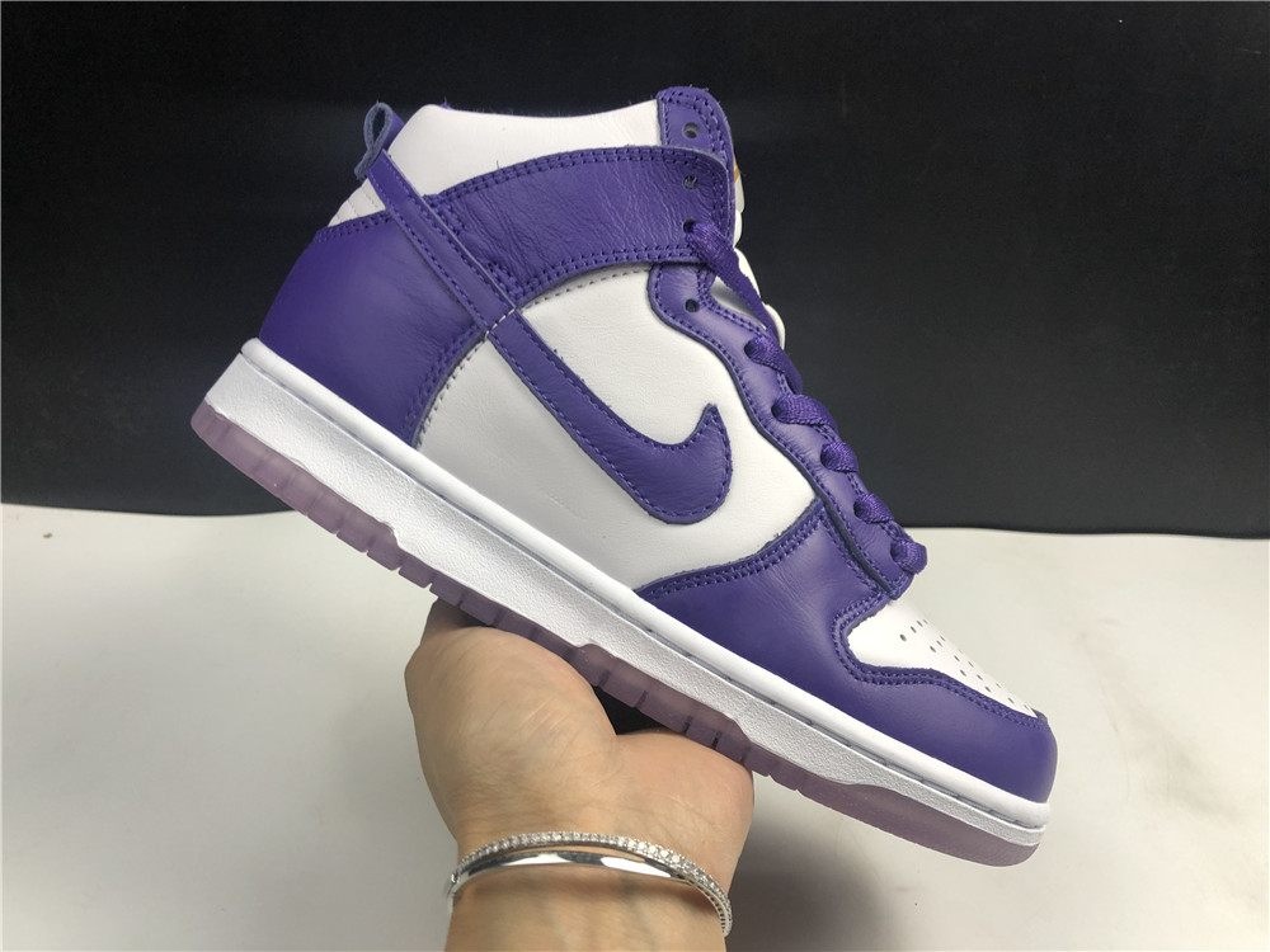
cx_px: 635
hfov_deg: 63.4
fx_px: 1027
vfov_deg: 49.7
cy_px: 476
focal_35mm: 28
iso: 32
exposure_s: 1/50
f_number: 1.8
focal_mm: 4
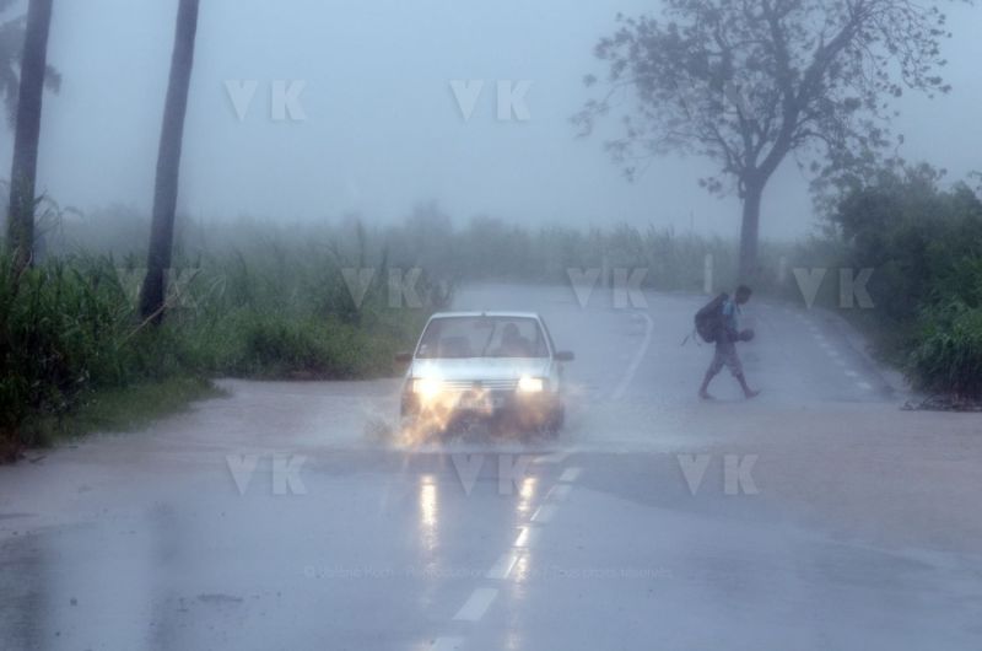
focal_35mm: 210
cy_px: 326
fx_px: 5717
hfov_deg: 9.8
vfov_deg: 6.5
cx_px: 491
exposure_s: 1/640
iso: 1000
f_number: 9
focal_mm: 140
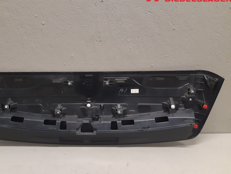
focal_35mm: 32
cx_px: 89
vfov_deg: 44.2
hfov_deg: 56.3
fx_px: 214
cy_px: 85
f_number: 1.7
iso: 200
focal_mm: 3.93
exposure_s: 1/50
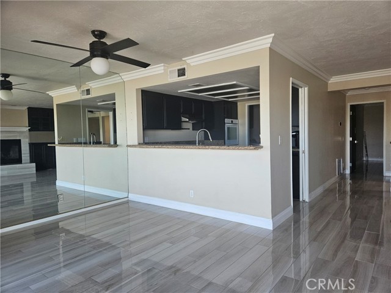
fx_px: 260
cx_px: 196
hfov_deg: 73.9
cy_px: 146
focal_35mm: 23
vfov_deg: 58.9
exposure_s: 1/359
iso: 200
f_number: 1.8
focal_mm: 5.4
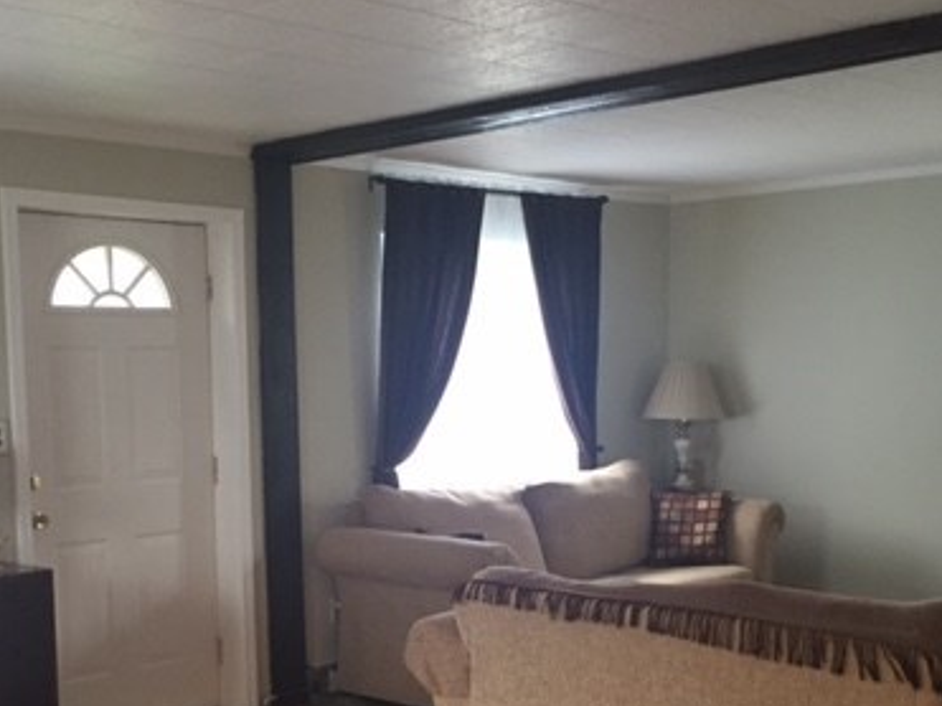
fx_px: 1360
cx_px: 427
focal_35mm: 50
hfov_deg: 38.2
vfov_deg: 28.7
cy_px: 518
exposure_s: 1/30
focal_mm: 4.15
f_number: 2.2
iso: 125
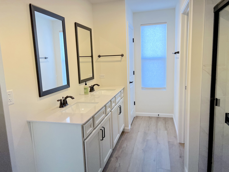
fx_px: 172
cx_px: 114
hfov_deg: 67.3
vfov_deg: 53.1
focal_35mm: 26
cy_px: 86
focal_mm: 5.7
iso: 64
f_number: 1.5
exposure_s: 1/120
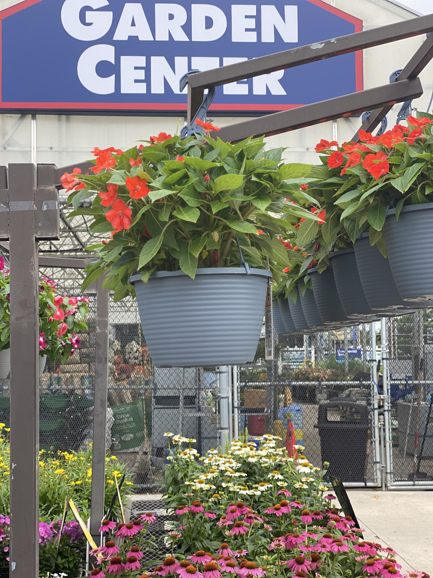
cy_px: 289
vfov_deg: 36.8
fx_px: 867
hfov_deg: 28.0
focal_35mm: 52
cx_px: 216
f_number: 2
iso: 20
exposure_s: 1/648
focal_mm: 6
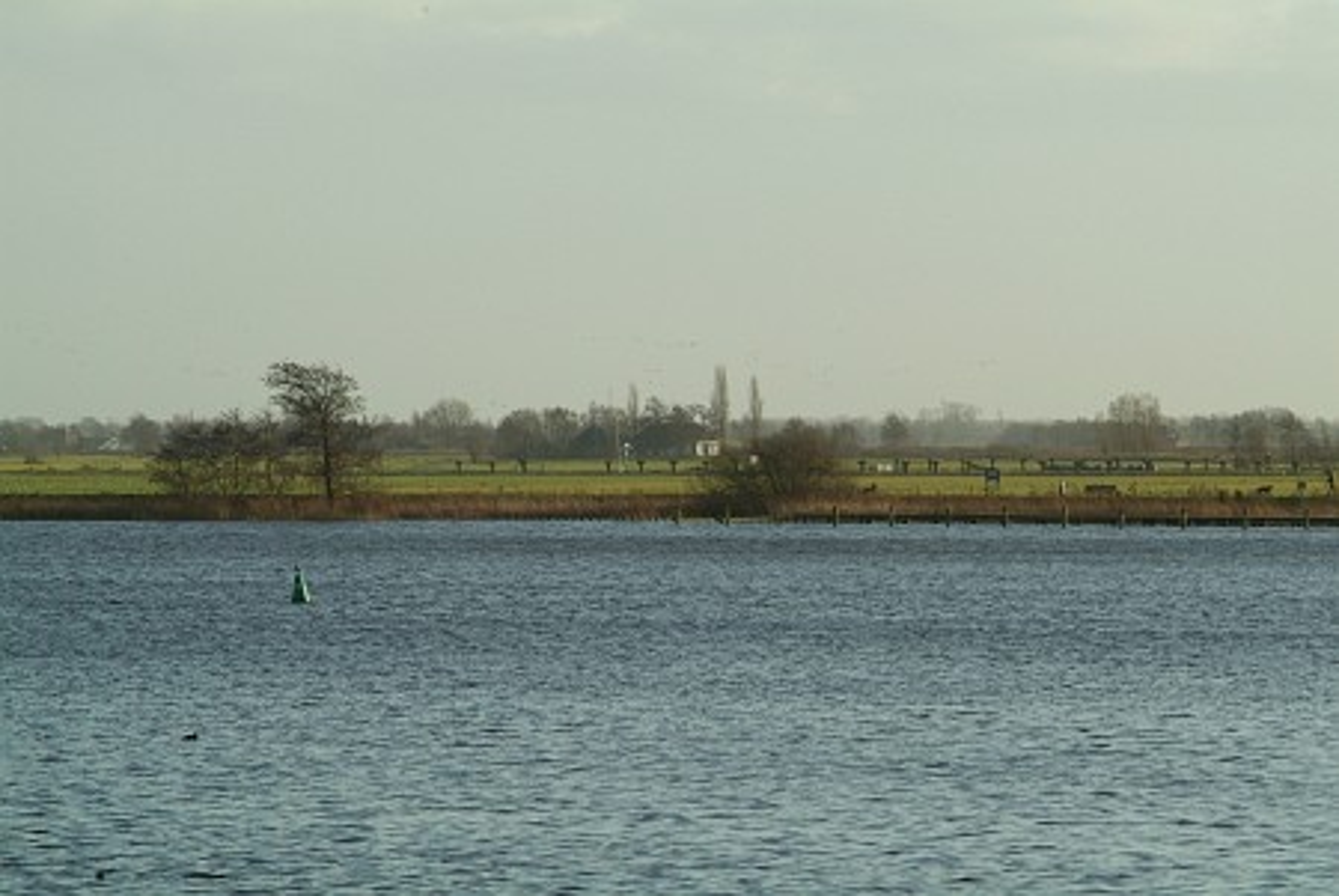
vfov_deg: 6.8
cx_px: 670
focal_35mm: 203
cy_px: 448
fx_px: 7558
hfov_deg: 10.1
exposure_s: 1/350
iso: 400
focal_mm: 135
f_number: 11
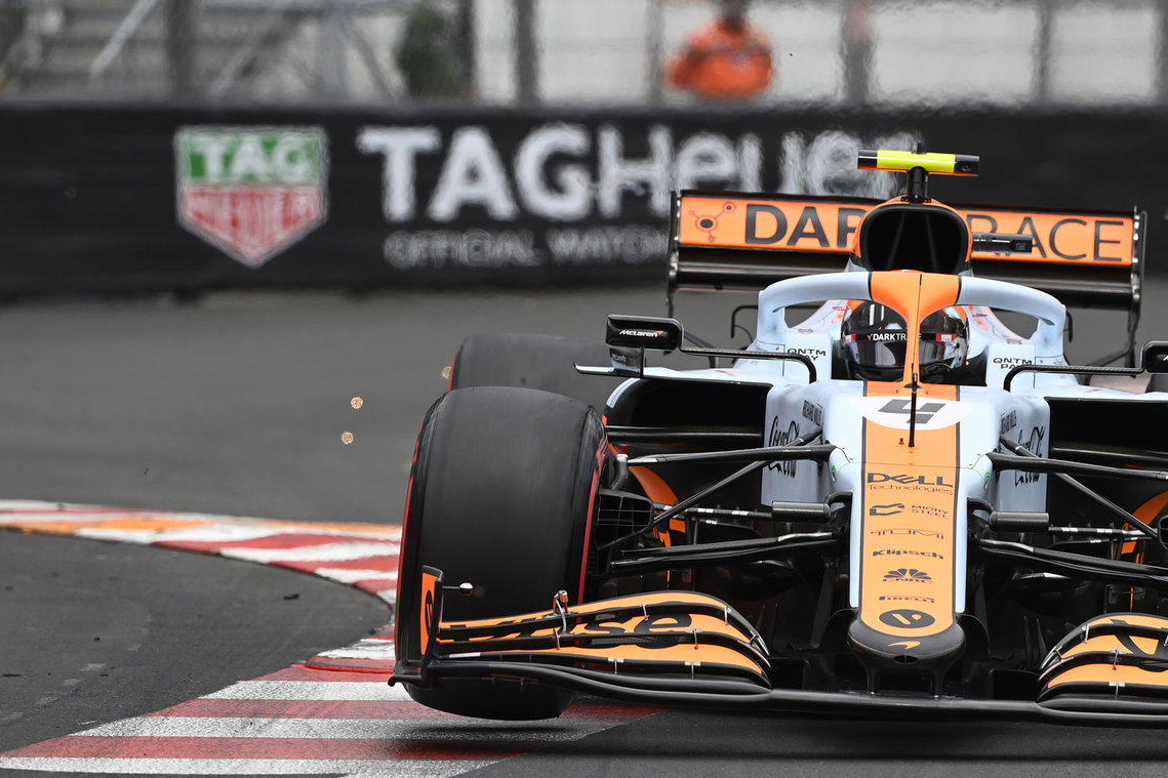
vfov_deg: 2.4
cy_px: 458
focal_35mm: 562
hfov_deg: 3.7
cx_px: 767
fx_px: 18230
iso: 800
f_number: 6.3
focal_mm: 400
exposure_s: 1/3200
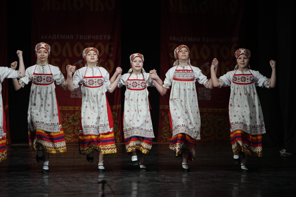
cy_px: 98
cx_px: 148
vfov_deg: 7.2
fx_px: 1562
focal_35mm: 190
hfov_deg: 10.8
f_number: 2.8
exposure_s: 1/500
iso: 4000
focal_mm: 190
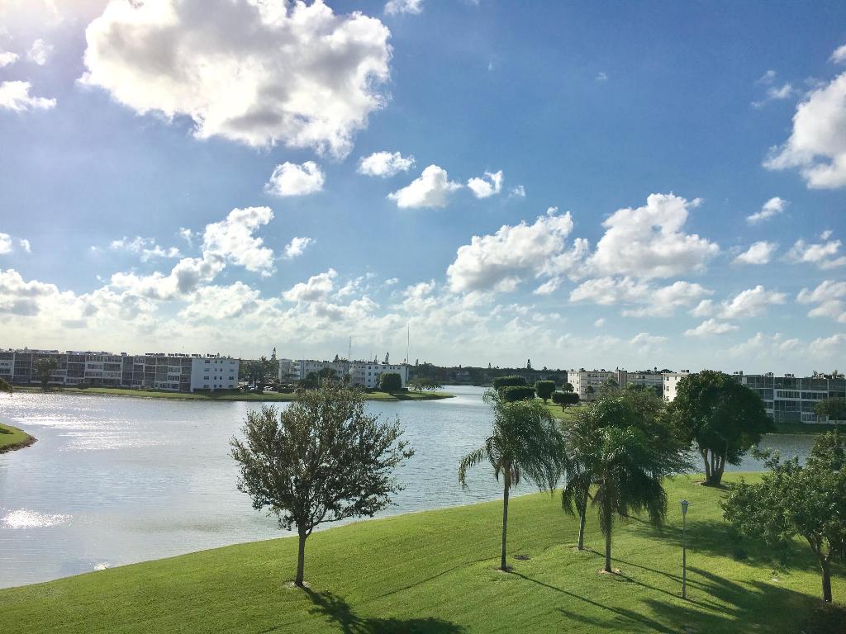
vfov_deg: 48.2
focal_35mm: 29
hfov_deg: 61.7
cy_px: 317
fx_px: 709
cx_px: 423
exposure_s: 1/6993
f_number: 2.2
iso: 25
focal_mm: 4.15
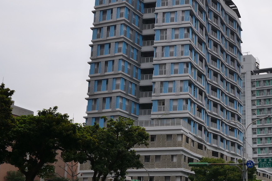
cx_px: 205
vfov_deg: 22.2
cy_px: 86
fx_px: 461
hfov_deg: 32.3
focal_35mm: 61
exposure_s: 1/320
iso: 200
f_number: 6.3
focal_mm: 16
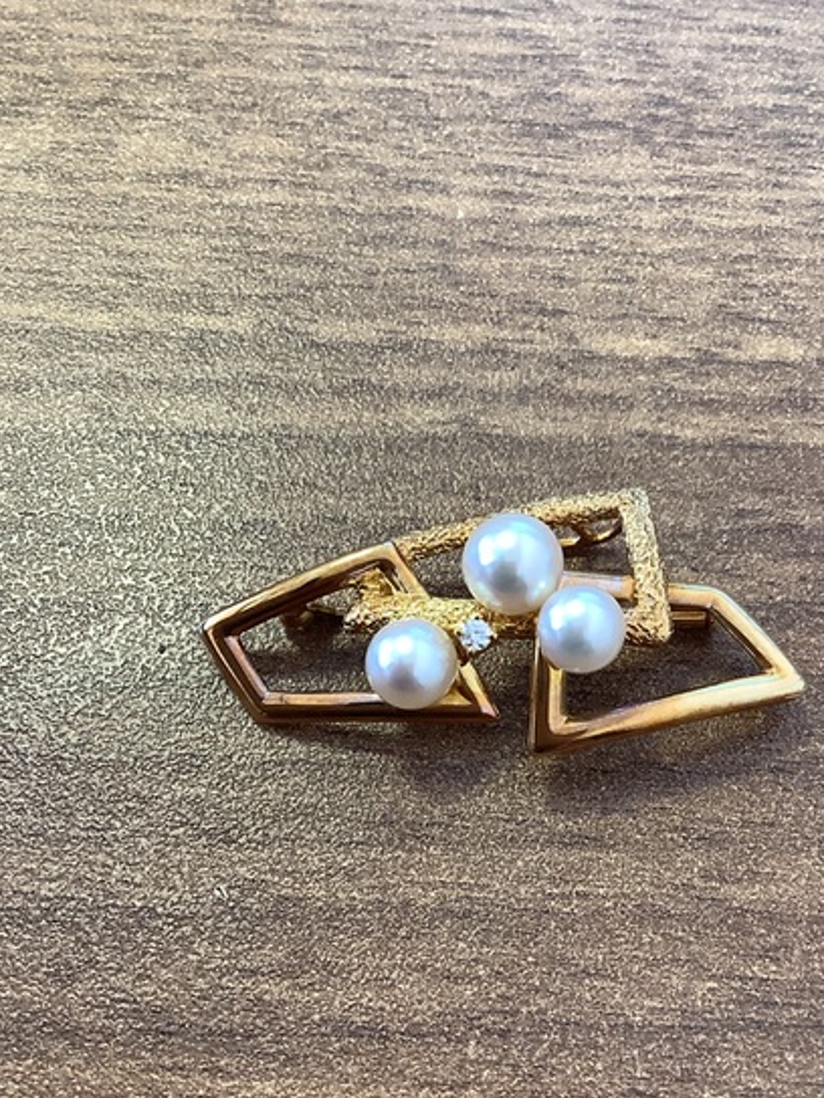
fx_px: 1301
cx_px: 509
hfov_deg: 35.0
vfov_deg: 45.7
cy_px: 616
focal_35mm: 41
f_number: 2.4
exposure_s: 1/60
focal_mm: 3.3
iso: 125
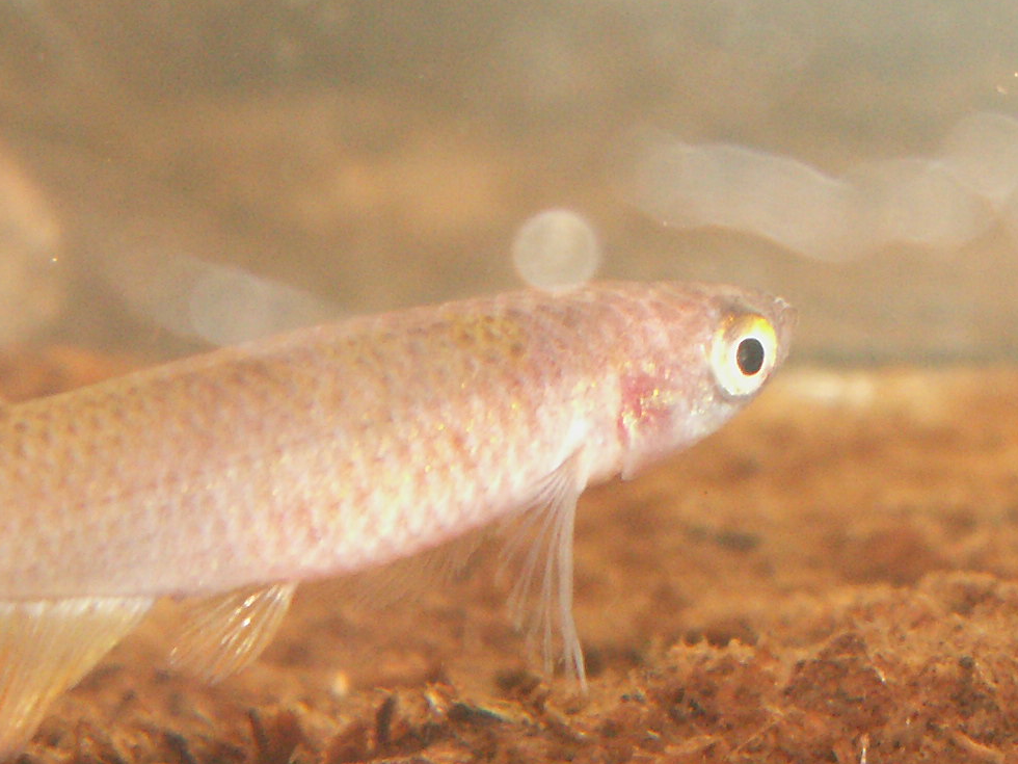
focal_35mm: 162
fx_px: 4764
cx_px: 440
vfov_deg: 9.2
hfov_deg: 12.2
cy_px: 519
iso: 160
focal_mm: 10.28
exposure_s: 1/40
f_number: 3.2
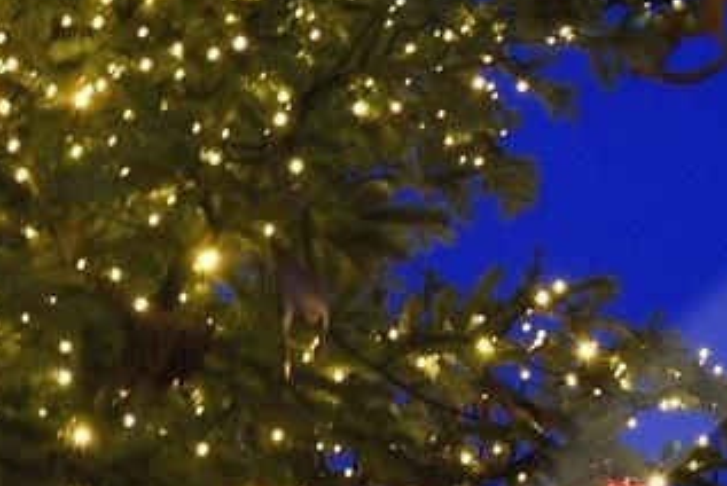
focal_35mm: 121
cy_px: 1040
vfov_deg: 10.3
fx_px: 2446
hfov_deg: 14.8
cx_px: 1305
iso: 800
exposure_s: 1/10
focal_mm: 24
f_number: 6.3
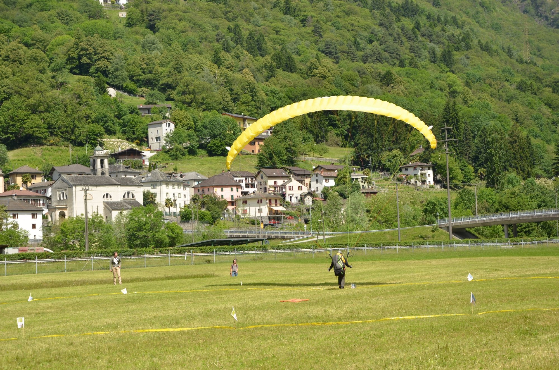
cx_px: 280
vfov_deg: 14.6
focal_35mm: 93
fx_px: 1441
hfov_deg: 22.0
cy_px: 185
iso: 110
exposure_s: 1/250
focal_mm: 62
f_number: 8
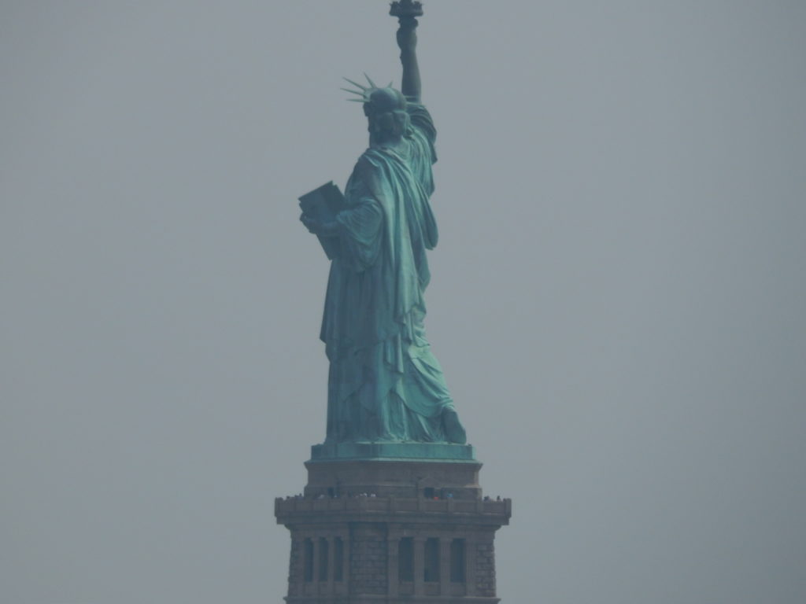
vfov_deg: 2.2
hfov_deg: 2.9
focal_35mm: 675
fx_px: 15717
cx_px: 403
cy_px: 302
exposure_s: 1/1250
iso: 125
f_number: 5.8
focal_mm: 120
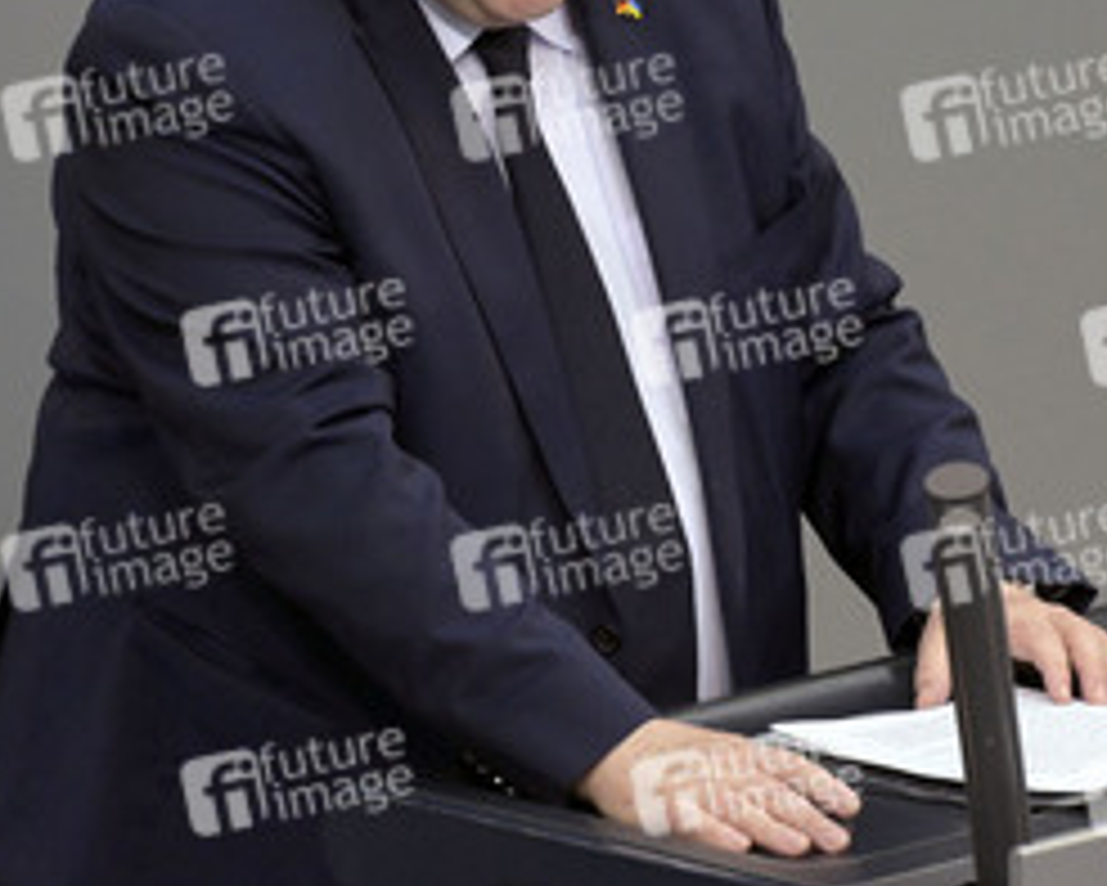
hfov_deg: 2.7
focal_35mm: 705
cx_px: 628
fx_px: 23107
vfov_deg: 2.2
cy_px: 220
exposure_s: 1/500
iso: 8000
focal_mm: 410
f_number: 5.6
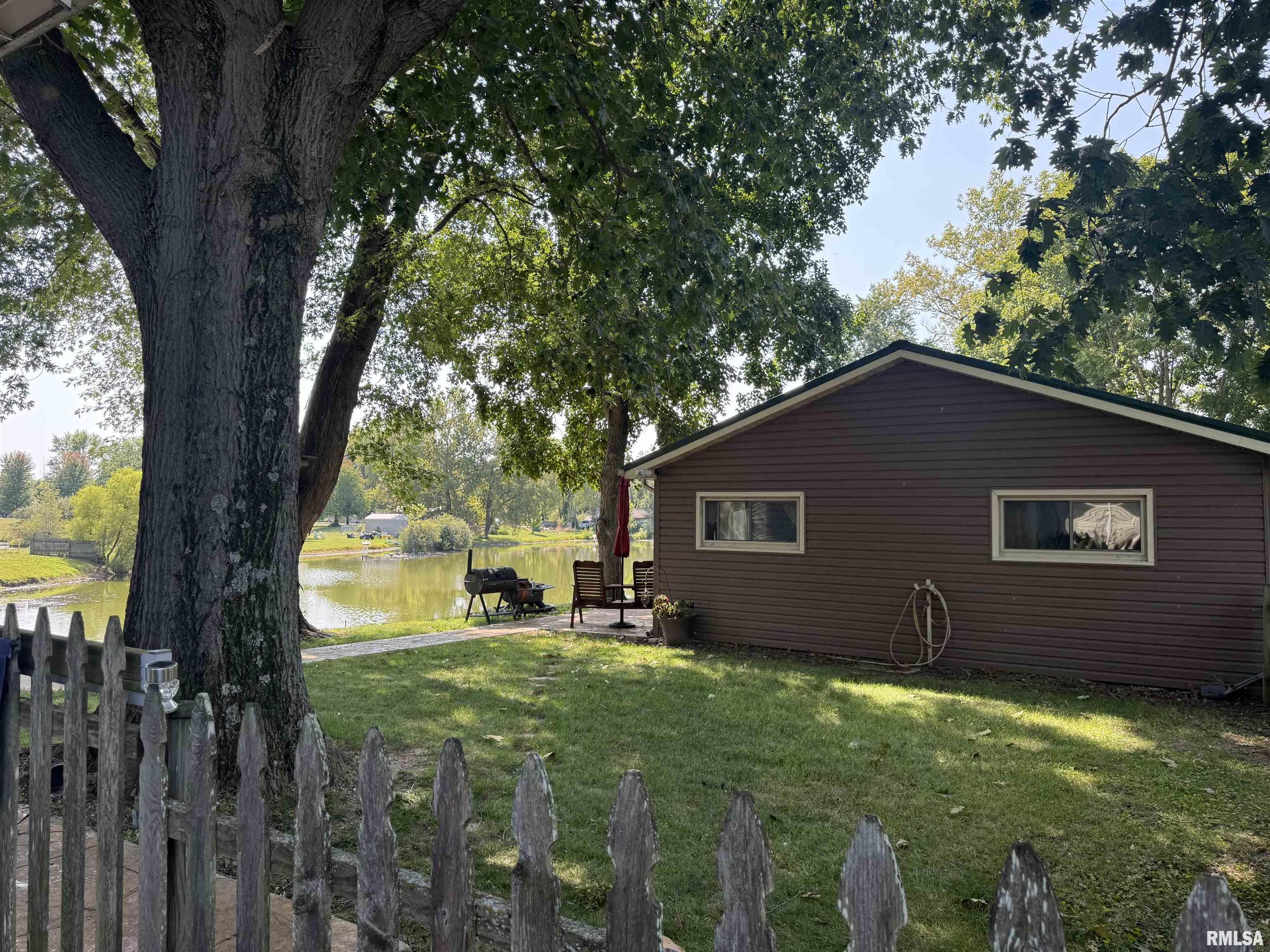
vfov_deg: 56.8
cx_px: 635
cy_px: 476
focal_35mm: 24
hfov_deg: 71.6
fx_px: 881
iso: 100
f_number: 1.78
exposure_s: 1/660
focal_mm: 6.76
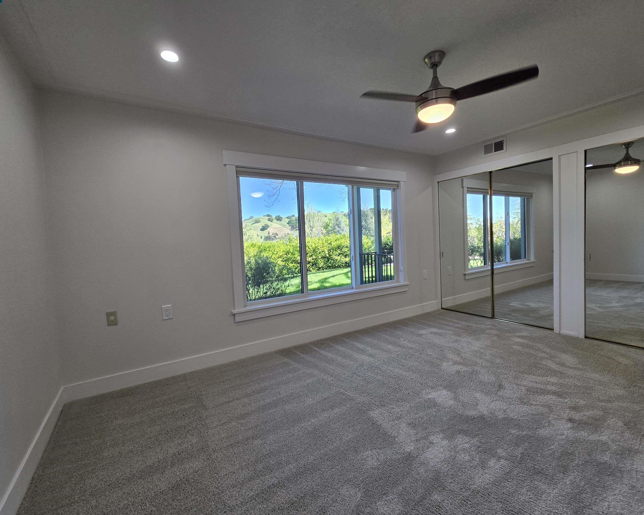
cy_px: 258
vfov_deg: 88.0
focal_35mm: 14
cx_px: 311
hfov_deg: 100.7
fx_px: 267
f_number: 2.2
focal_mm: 2.2
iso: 64
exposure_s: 1/120
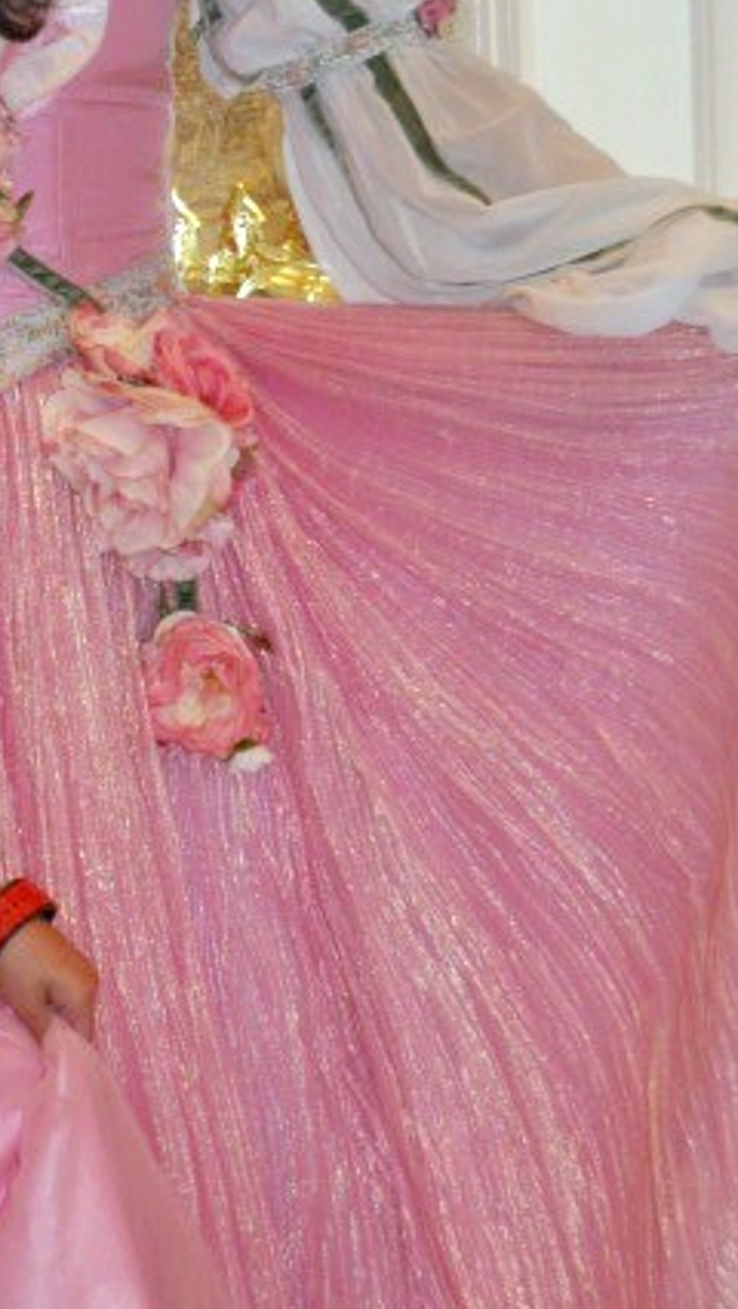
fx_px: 3405
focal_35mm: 98
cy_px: 562
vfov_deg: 21.8
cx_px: -200
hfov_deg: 12.0
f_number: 4.2
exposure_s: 1/60
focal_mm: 26
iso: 800
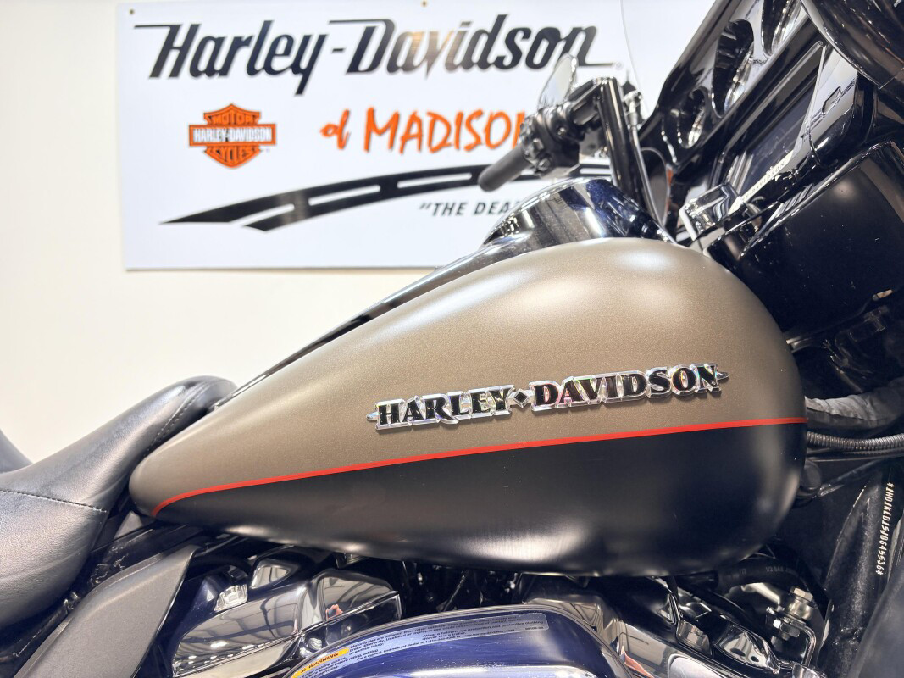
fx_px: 679
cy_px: 339
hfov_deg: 67.3
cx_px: 452
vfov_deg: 53.1
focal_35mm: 26
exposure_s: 1/120
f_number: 1.6
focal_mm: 5.96
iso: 50
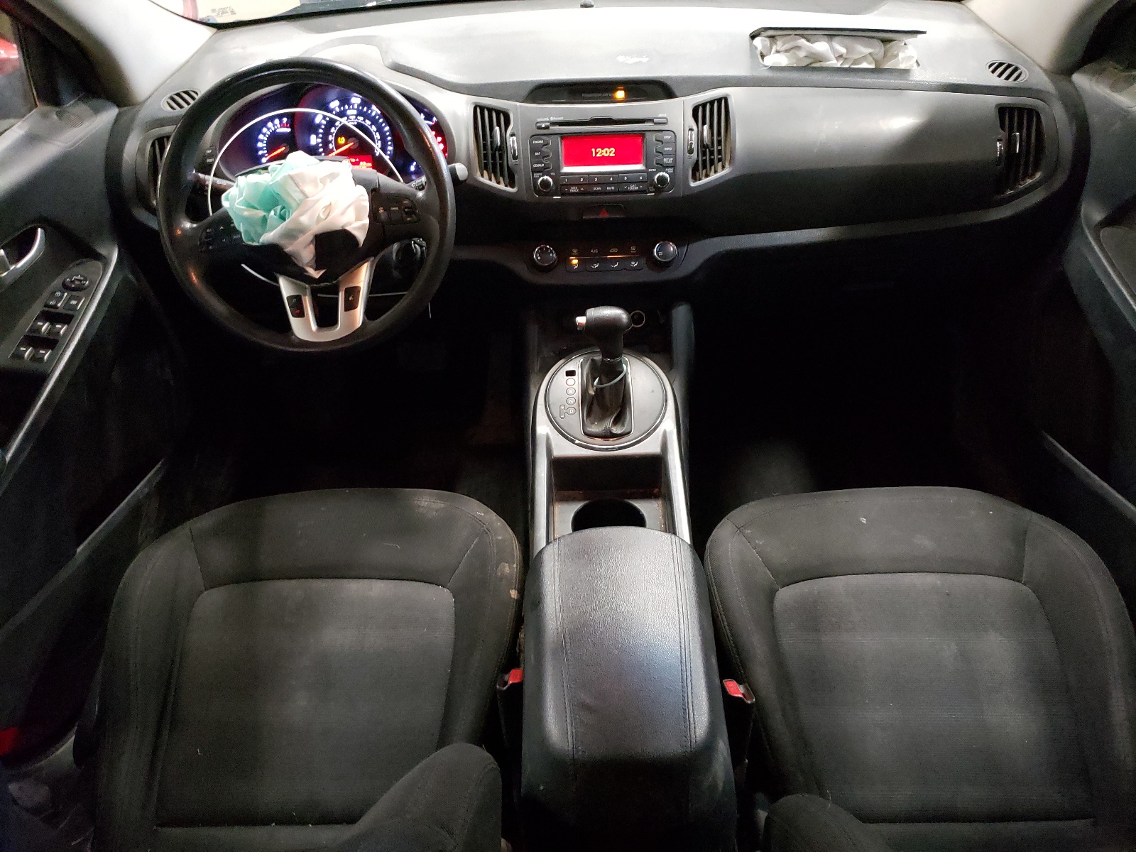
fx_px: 853
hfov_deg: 67.3
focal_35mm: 26
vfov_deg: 53.1
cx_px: 568
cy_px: 426
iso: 696
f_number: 1.5
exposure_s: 1/24
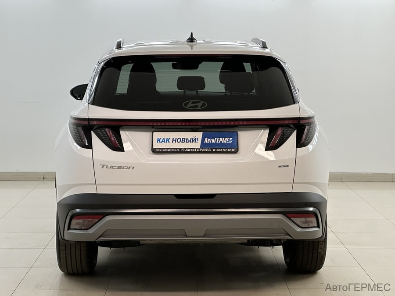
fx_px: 879
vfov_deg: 19.1
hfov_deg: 25.3
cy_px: 148
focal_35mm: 77
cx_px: 198
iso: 160
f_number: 2.8
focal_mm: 9
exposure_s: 1/100
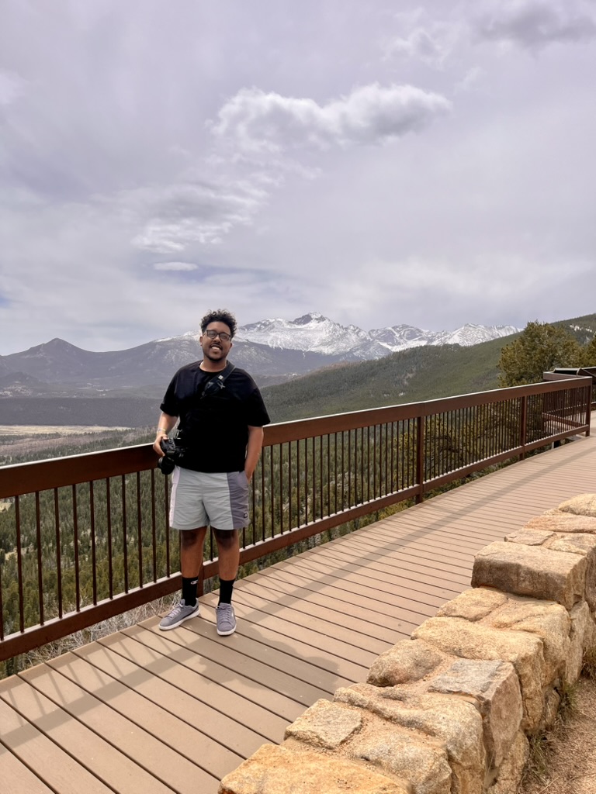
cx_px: 298
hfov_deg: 53.1
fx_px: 597
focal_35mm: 26
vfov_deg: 67.3
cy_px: 397
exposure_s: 1/6897
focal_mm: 5.1
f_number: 1.6
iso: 50
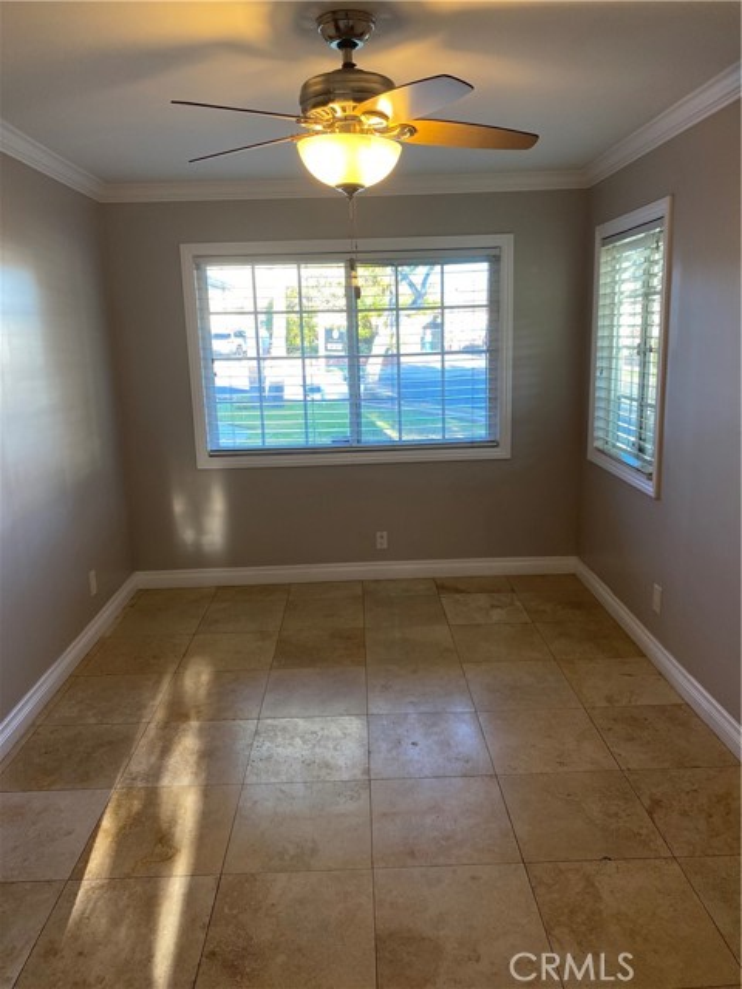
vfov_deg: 67.3
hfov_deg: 53.1
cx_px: 371
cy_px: 494
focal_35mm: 26
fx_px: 743
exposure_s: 1/120
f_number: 1.8
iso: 125
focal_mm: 4.25
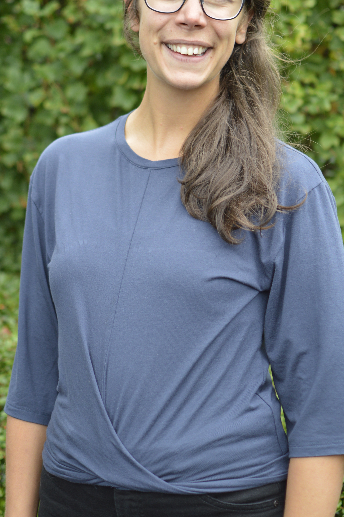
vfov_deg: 23.6
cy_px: 185
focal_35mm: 86
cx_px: 168
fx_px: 1232
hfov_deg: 15.9
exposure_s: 1/320
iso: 200
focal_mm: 35
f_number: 1.8
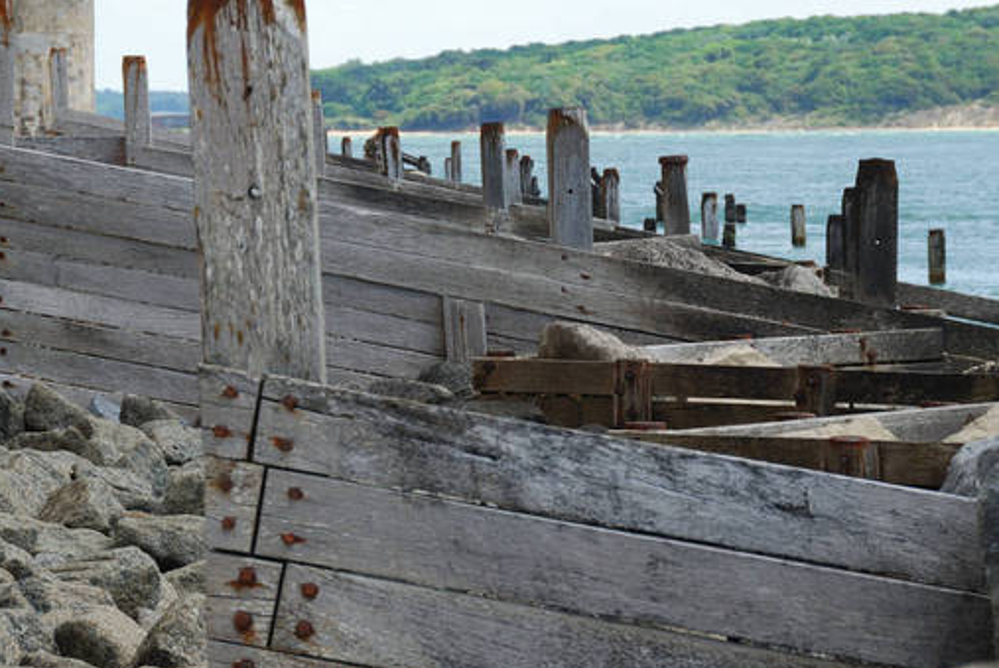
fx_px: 5463
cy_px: 303
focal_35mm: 197
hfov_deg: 10.4
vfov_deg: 7.0
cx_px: 526
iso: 100
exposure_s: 1/125
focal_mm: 95
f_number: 8
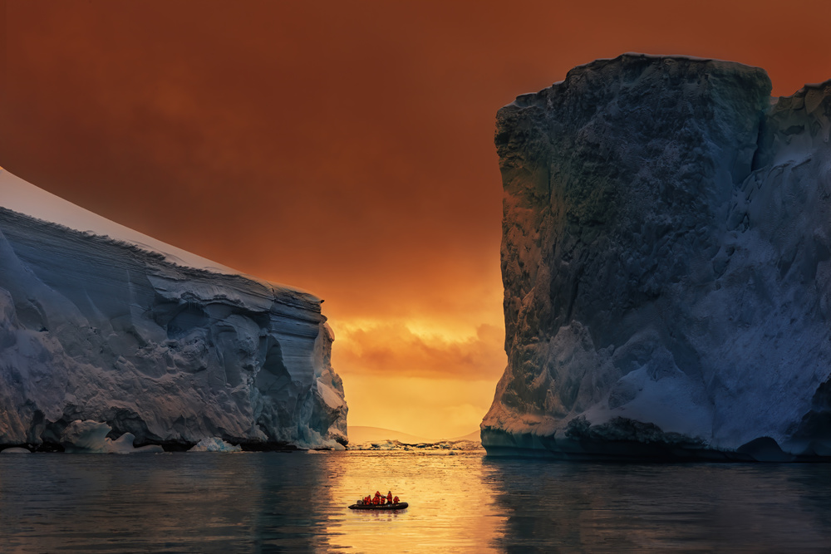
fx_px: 1731
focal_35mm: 75
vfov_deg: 18.2
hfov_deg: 27.0
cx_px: 416
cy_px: 277
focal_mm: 75
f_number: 22
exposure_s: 1/250
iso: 1000
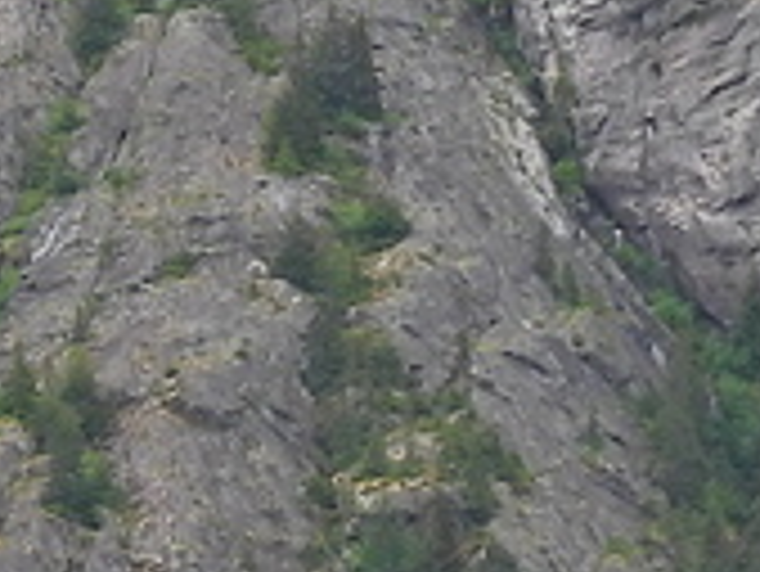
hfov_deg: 3.7
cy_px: 806
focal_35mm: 530
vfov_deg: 2.8
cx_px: -405
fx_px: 11645
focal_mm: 12.5
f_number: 3.5
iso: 100
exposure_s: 1/250
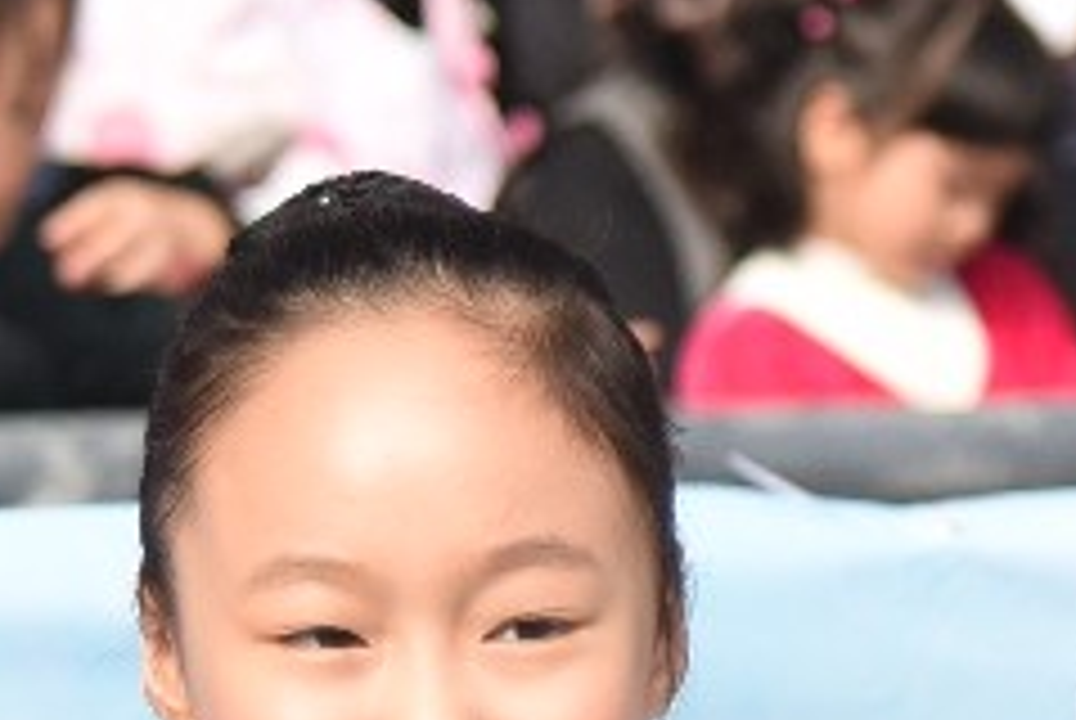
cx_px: 428
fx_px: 15621
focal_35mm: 522
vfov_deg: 2.6
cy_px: 1058
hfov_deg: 3.9
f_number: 4
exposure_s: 1/4000
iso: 1000
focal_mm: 78
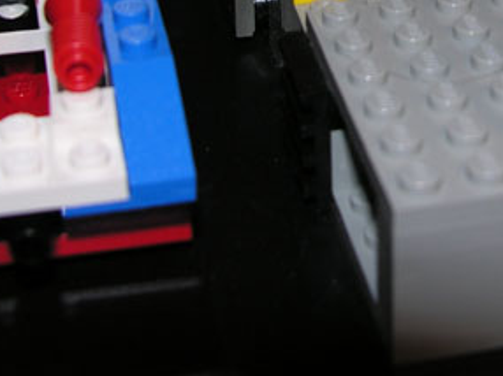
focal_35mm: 98
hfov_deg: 19.9
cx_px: 368
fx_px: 1423
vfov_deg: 14.6
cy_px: -79
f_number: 2.8
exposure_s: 1/60.1
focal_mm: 8.9
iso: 50
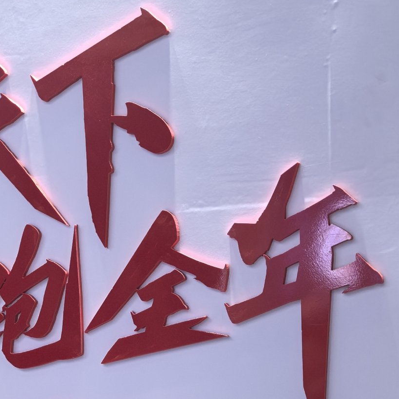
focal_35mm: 80
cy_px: 412
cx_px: 124
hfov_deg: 21.5
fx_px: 1043
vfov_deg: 20.8
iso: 1250
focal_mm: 6.98
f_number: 1.4
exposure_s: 1/833
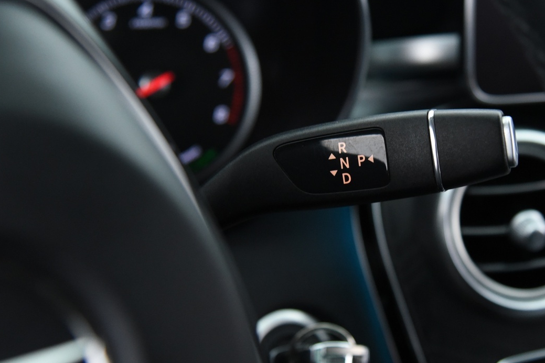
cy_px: 160
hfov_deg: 25.0
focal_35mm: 81
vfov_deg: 16.9
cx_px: 344
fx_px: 1226
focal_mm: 52
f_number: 4
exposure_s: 1/25
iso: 4000
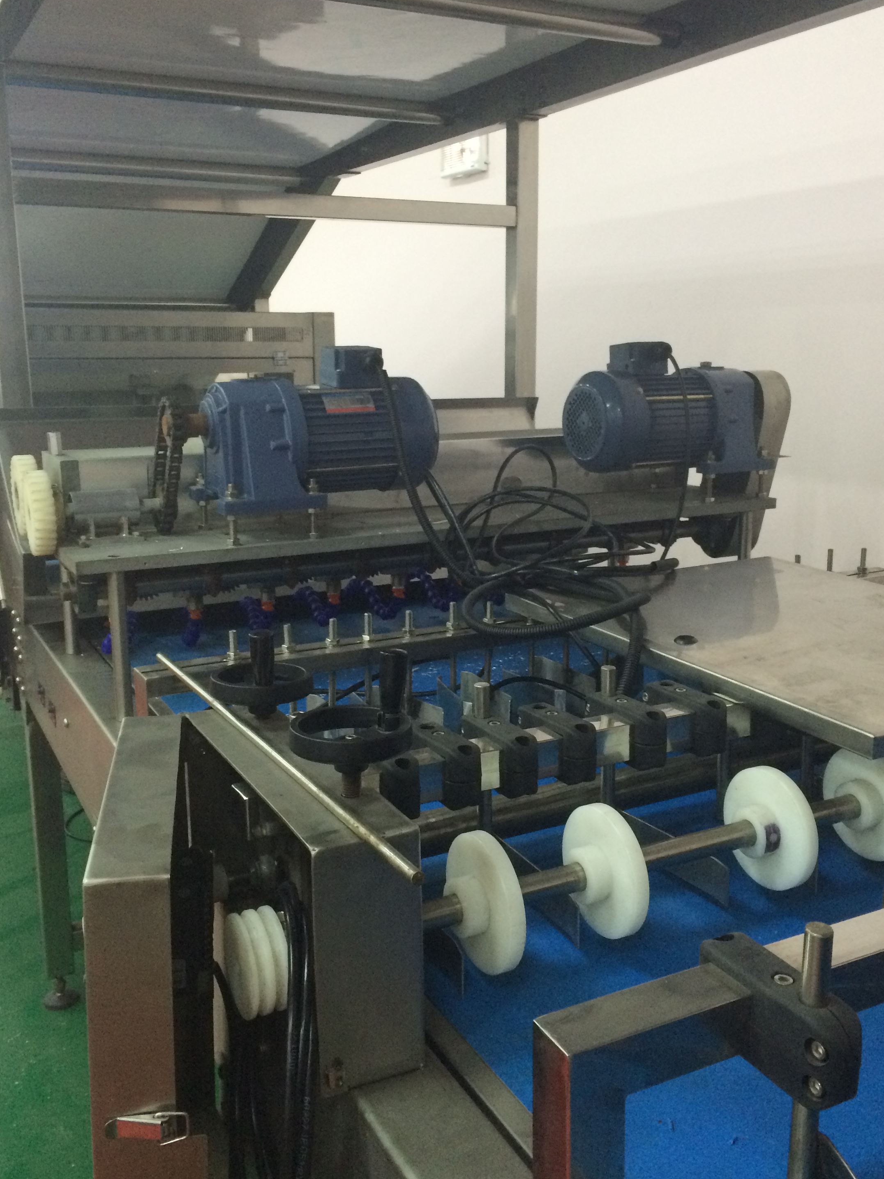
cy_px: 580
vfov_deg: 55.4
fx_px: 1124
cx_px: 470
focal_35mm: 33
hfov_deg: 42.9
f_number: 2.2
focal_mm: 4.15
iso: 250
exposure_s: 1/30
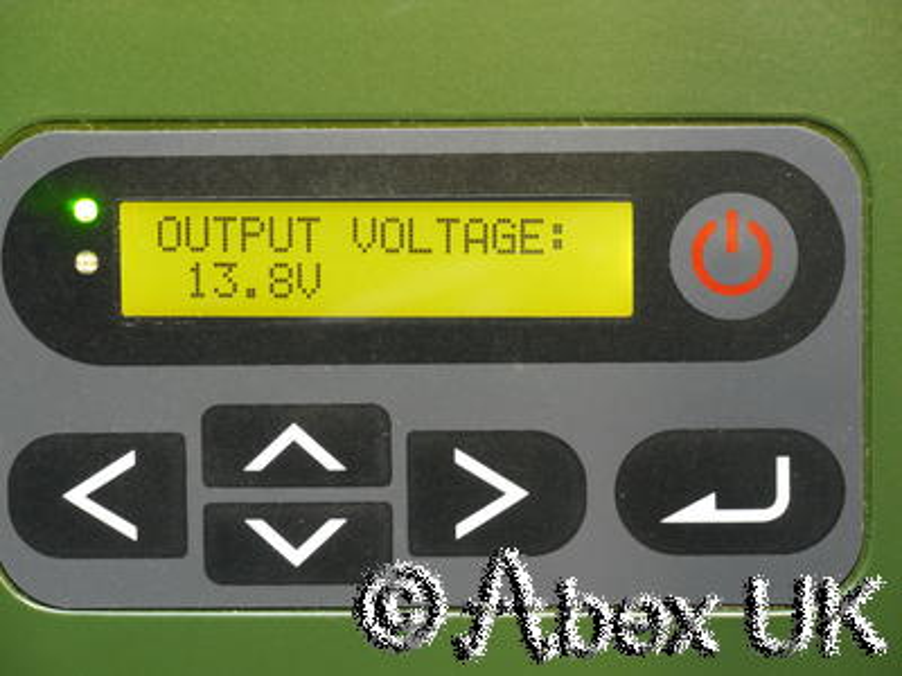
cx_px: 451
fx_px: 5680
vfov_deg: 6.8
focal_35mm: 218
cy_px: 338
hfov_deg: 9.1
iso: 400
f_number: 9
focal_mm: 109
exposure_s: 1/5
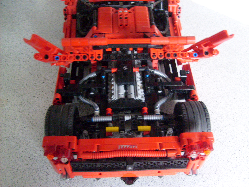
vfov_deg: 40.7
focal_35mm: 35
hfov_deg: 52.6
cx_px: 124
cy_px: 94
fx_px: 252
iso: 200
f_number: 2.8
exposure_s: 1/10
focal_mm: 5.8
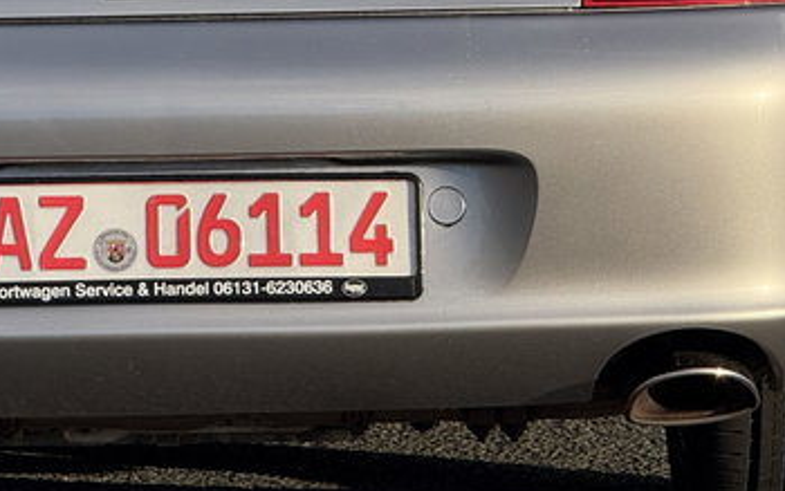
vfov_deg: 4.7
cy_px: -92
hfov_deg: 7.5
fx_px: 5971
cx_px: 179
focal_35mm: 279
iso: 50
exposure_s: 1/736
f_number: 2.8
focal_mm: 15.66
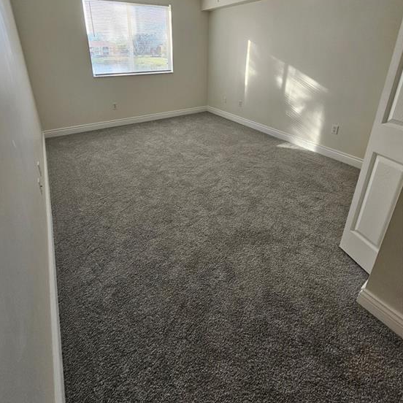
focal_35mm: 16
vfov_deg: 84.4
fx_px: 211
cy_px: 134
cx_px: 197
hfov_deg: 87.4
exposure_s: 1/76
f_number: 2.2
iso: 100
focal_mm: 2.2
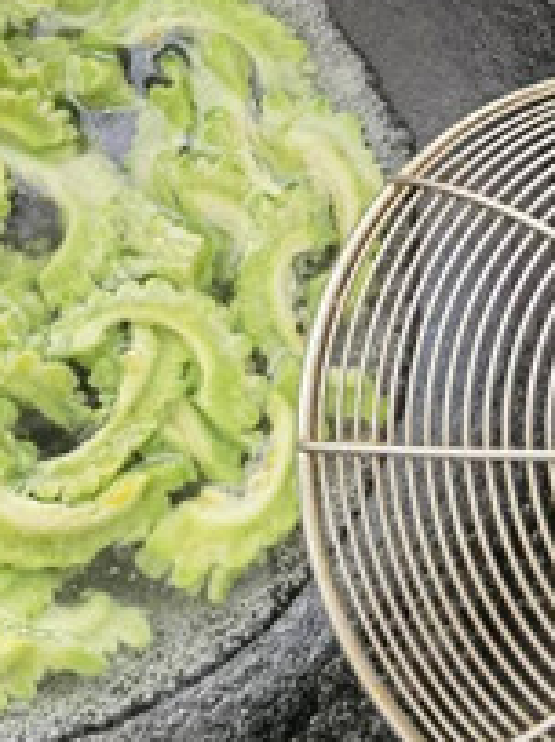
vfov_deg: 27.3
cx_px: -22
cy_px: 247
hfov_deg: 20.0
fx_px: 1519
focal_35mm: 71
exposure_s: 1/33.2
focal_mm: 6.67
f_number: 1.9
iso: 320
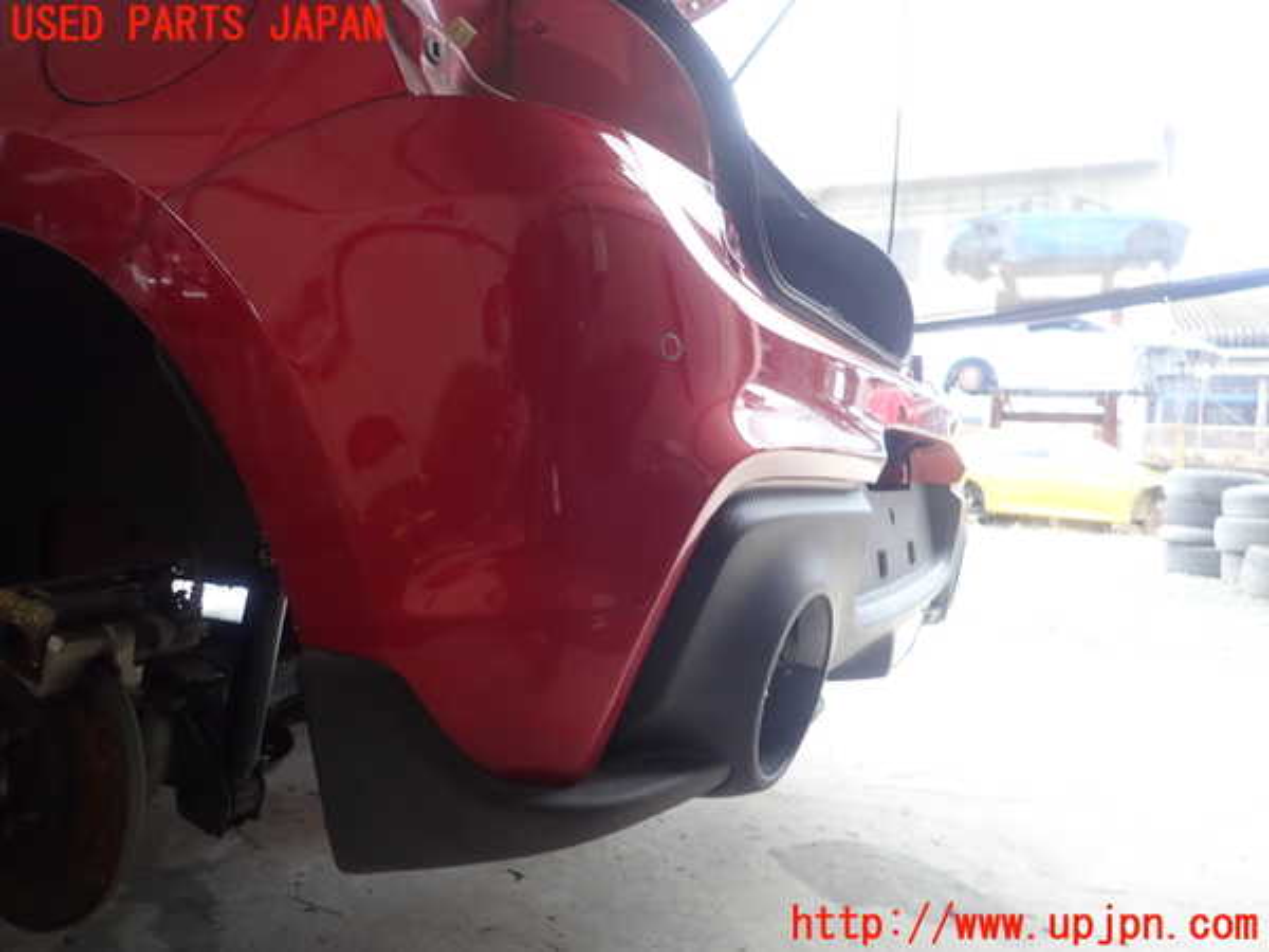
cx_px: 634
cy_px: 476
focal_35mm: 25
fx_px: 916
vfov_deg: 54.9
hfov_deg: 69.4
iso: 200
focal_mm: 4.5
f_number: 2
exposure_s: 1/60
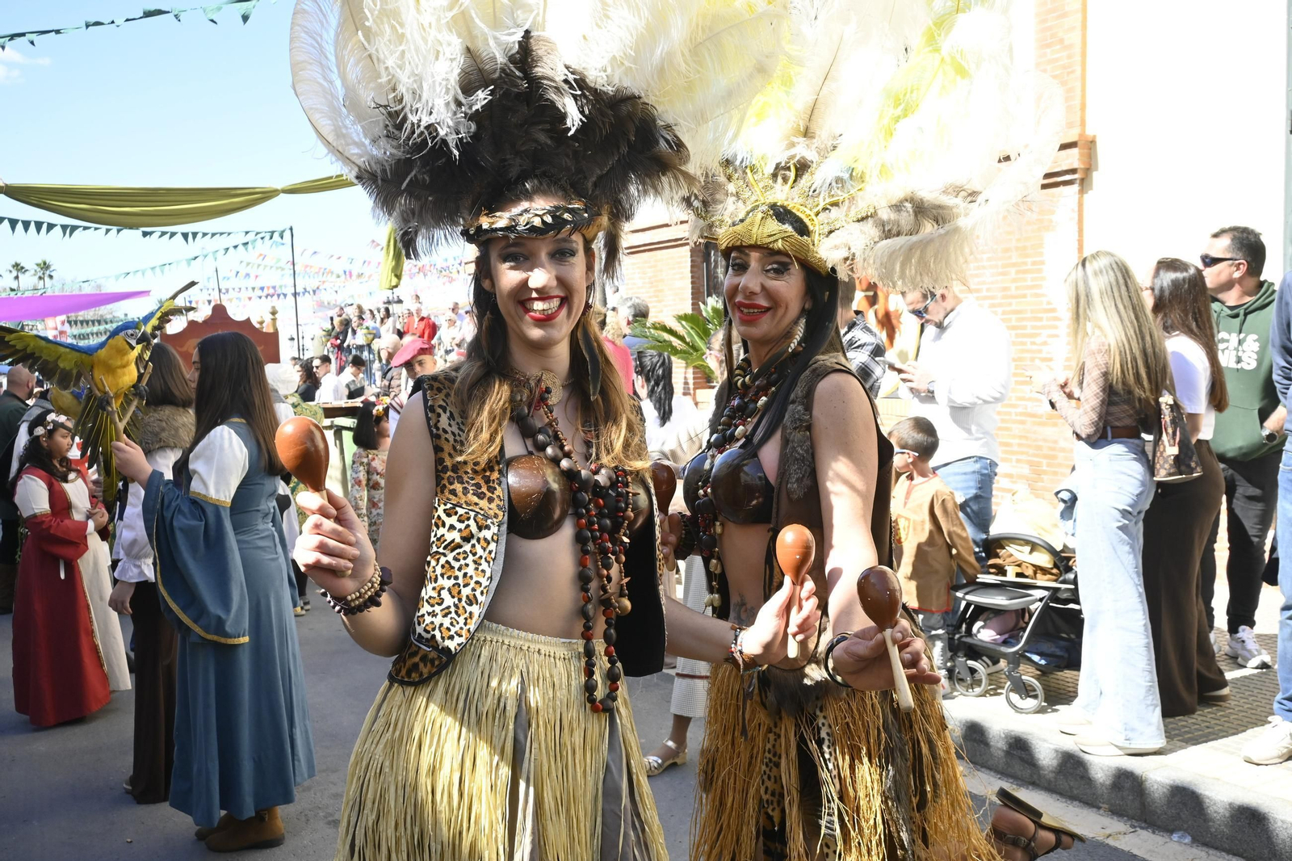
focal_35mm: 32
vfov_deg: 40.8
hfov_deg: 58.3
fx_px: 1157
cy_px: 430
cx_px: 646
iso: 640
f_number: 6.3
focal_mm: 21.5
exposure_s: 1/640
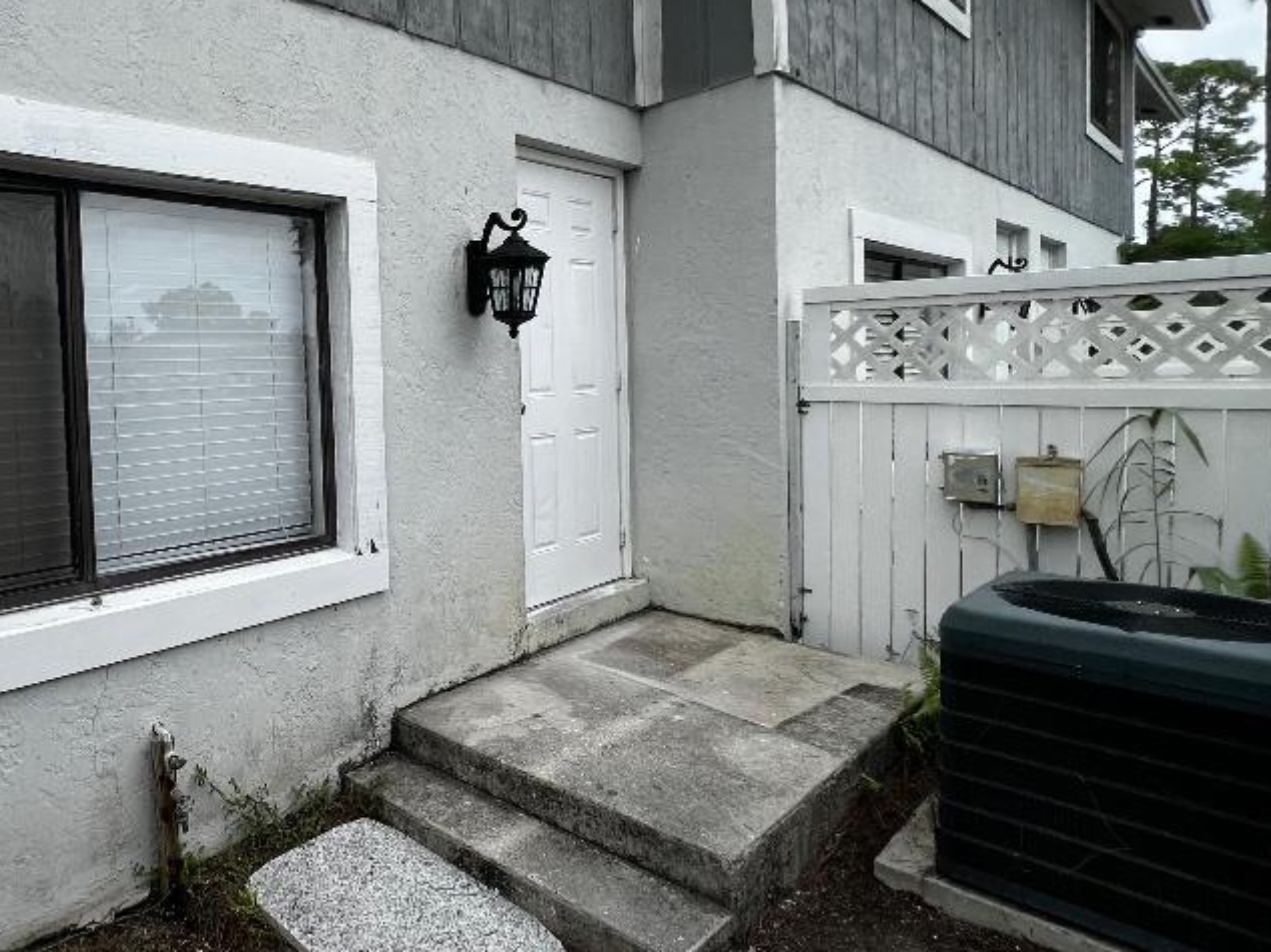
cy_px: 407
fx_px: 771
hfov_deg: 73.3
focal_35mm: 21
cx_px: 315
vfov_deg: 63.1
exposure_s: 1/737
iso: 32
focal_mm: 1.57
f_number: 1.8
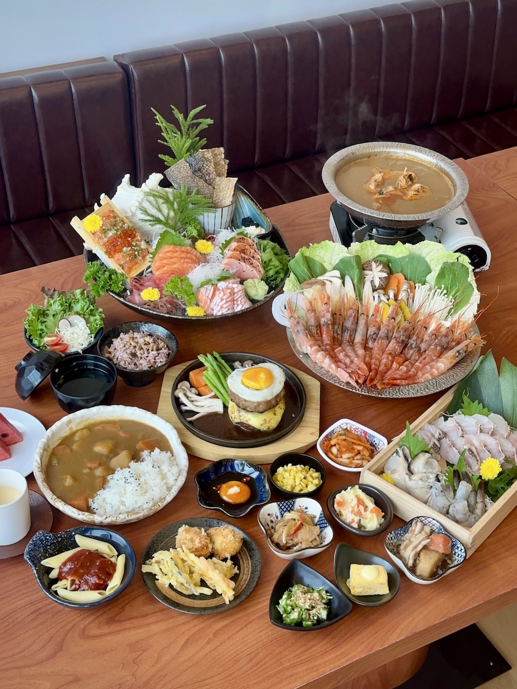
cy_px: 344
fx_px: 956
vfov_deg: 39.7
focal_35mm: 48
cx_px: 258
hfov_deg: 30.3
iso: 64
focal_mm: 6.86
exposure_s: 1/168
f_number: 1.78
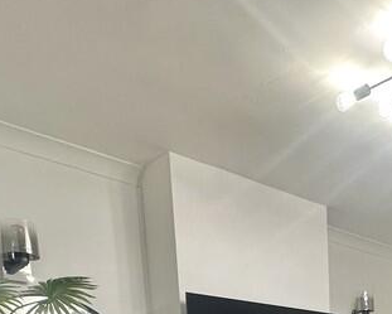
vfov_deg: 25.5
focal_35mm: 45
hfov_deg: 37.8
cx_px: 369
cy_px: 465
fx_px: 522
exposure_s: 1/100
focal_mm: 2.22
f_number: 2.2
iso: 160
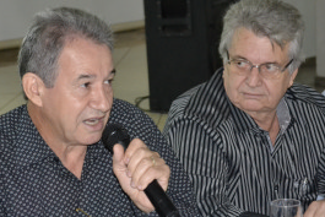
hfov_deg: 18.1
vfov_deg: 12.1
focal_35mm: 113
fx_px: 1021
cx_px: 134
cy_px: 165
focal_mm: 40
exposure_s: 1/60
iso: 3200
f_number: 5.3
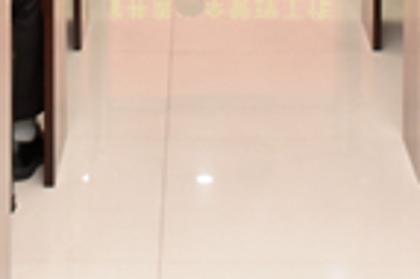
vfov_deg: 8.1
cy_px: -386
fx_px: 1830
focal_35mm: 157
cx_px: 188
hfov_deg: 13.1
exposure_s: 1/50
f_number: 6.3
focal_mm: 32
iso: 1000
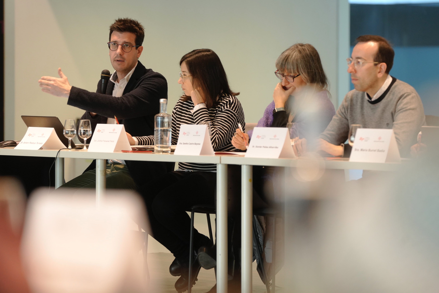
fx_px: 2048
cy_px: 146
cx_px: 220
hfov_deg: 12.2
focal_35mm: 168
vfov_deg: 8.2
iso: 2000
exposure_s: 1/100
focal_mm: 168
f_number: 4
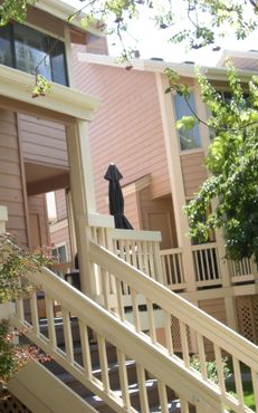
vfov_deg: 38.2
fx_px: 597
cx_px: 102
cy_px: 205
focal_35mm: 53
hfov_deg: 24.3
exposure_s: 1/233
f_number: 2.8
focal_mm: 7.9
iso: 64
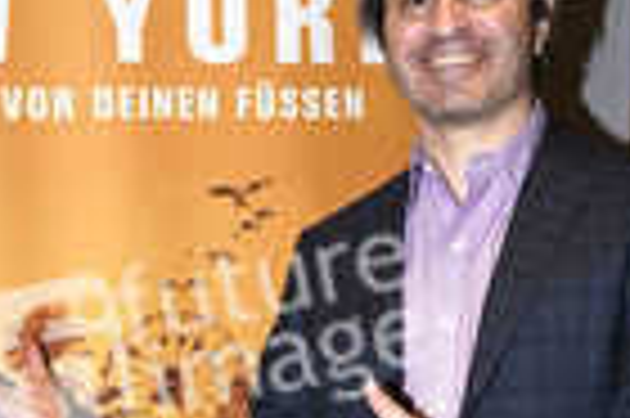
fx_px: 1398
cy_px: 566
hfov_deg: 25.4
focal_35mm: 80
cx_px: 324
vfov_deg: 16.0
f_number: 6.3
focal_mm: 28
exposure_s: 1/50
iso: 800
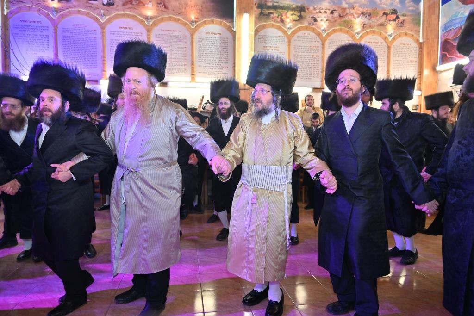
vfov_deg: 53.1
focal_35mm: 24
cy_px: 158
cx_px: 237
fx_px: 316
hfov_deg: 73.7
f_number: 4
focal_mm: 24
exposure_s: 1/160
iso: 800
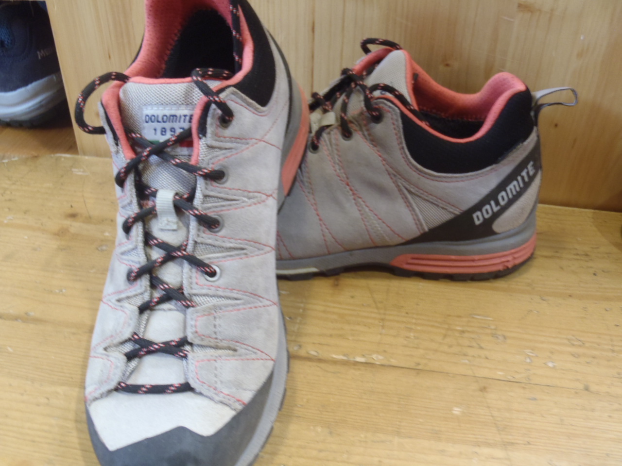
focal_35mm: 37
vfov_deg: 38.7
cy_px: 233
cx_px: 311
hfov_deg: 50.1
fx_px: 665
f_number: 4.7
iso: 200
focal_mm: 6.64
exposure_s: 1/5
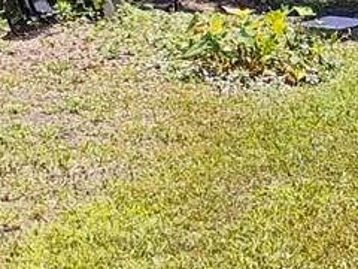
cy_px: 151
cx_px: 1110
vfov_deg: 8.9
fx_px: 1727
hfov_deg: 9.2
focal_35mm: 167
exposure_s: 1/1748
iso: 101
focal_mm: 4.15
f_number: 1.5
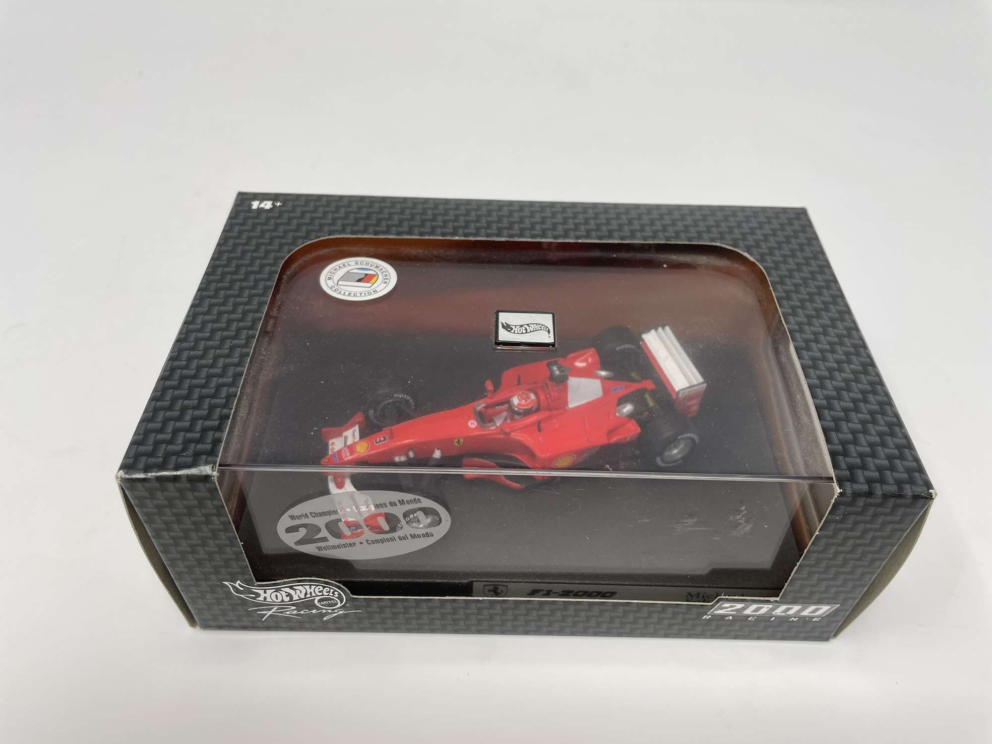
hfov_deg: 67.3
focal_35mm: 26
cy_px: 372
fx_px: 745
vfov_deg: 53.1
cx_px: 496
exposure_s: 1/254
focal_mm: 4.2
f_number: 1.6
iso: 32
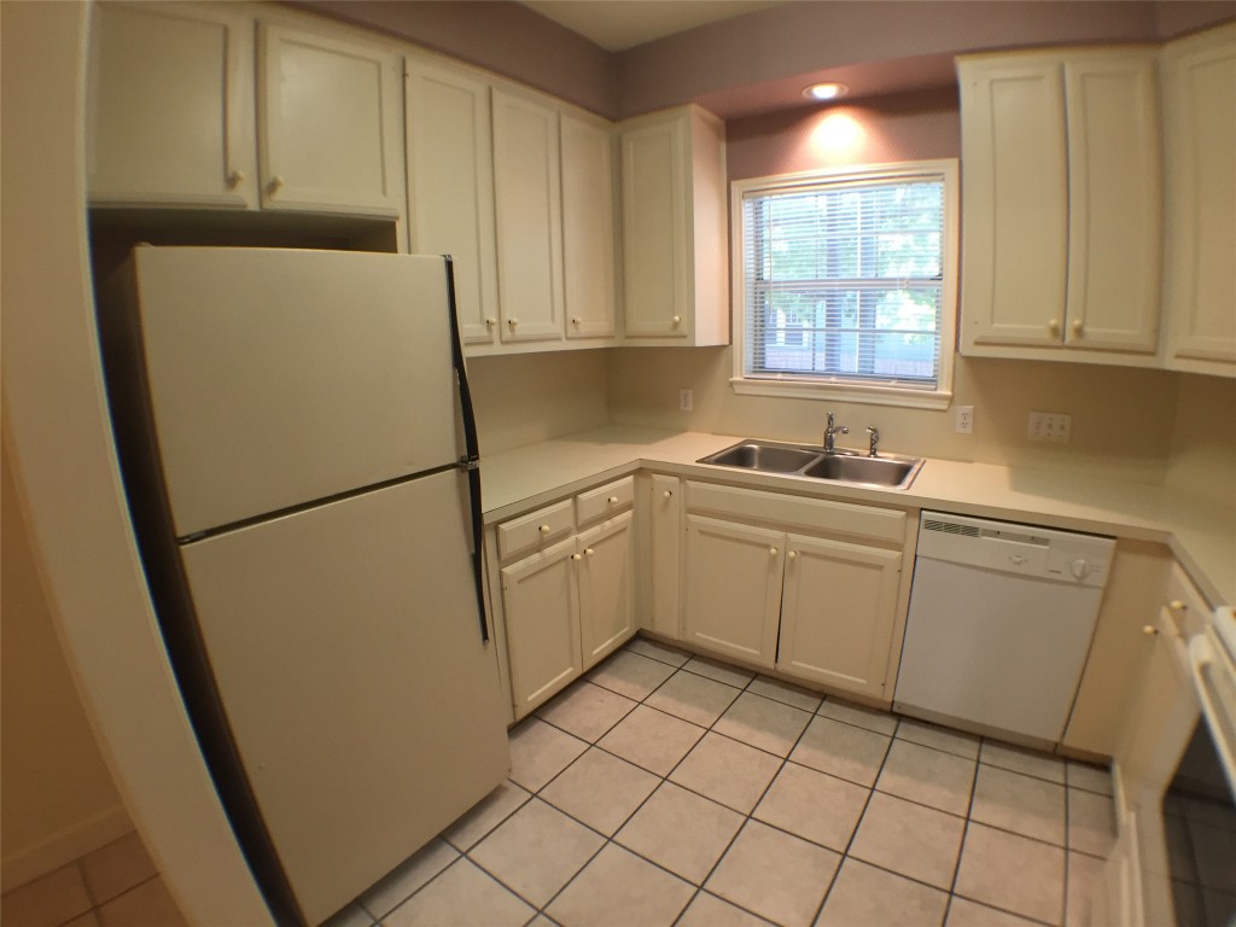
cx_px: 618
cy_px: 464
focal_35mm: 29
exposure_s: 1/30
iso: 80
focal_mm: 4.15
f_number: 2.2
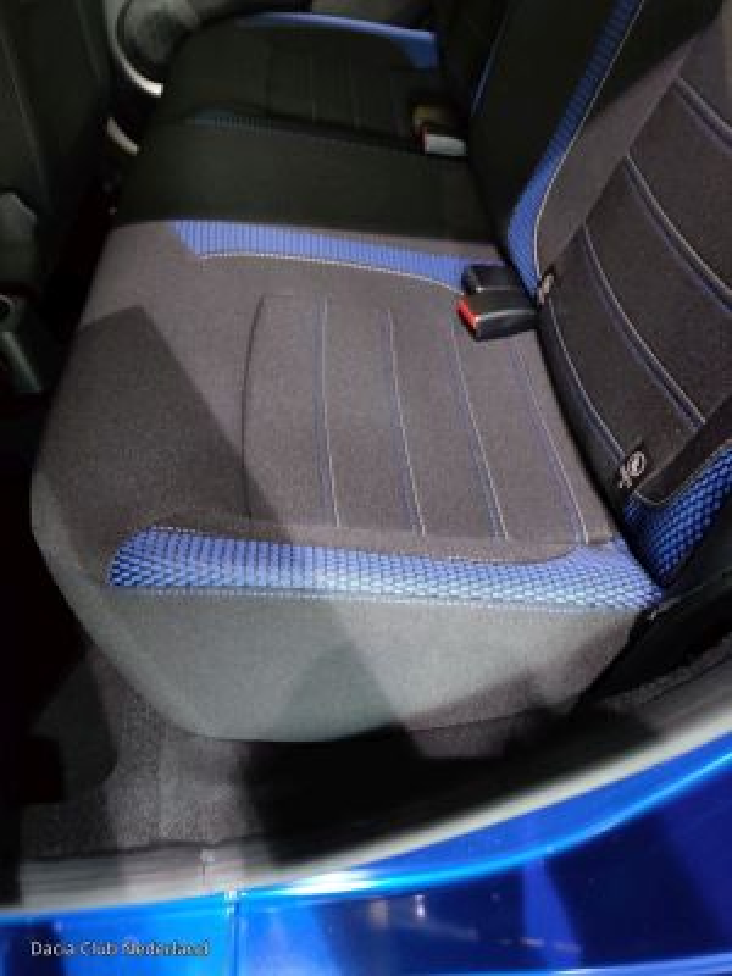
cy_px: 488
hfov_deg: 51.4
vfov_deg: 65.3
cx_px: 366
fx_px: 761
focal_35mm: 27
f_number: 1.65
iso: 2000
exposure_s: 1/14
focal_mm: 4.75
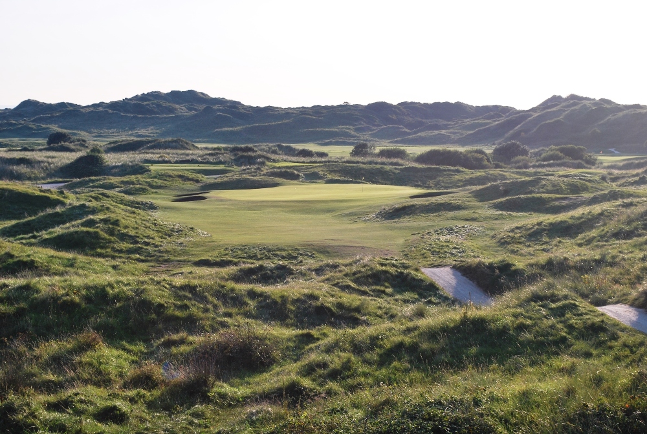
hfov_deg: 24.6
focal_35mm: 82
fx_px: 1486
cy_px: 217
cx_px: 324
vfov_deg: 16.6
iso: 100
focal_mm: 55
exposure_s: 1/250
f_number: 8
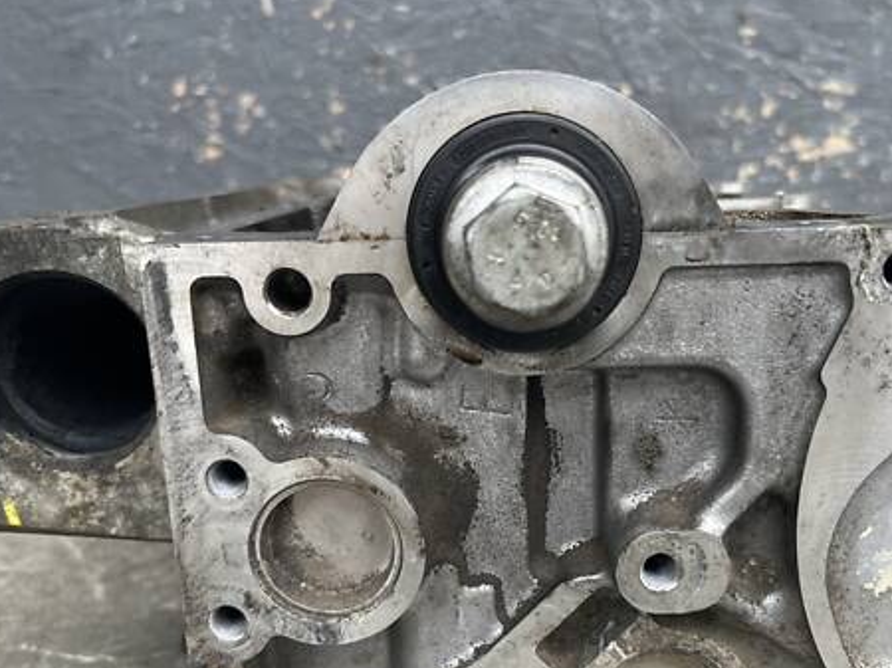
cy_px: 432
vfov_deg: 38.3
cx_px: 513
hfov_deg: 50.0
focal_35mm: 37
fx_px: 953
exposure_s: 1/122
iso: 32
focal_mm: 5.1
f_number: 1.6
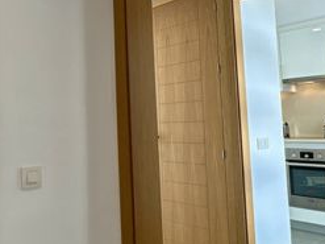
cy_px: 92
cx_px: 80
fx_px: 375
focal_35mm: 40
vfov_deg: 35.7
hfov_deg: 45.1
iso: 80
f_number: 2.2
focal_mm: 2.22
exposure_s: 1/100
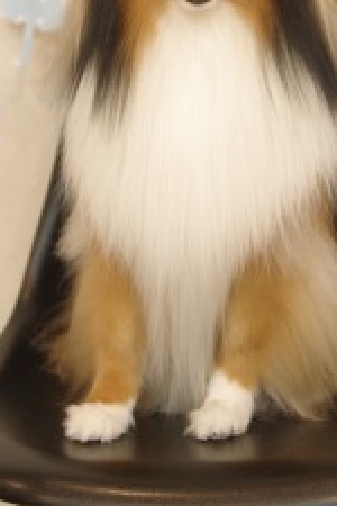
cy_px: 65
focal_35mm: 87
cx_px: 204
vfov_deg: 22.9
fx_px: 1222
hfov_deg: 15.7
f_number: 2.8
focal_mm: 33
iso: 1600
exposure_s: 1/60
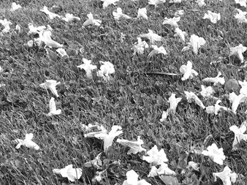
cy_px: 174
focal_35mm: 53
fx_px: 378
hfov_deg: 33.9
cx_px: 230
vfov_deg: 26.4
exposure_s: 1/778
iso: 20
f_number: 1.8
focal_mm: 3.99
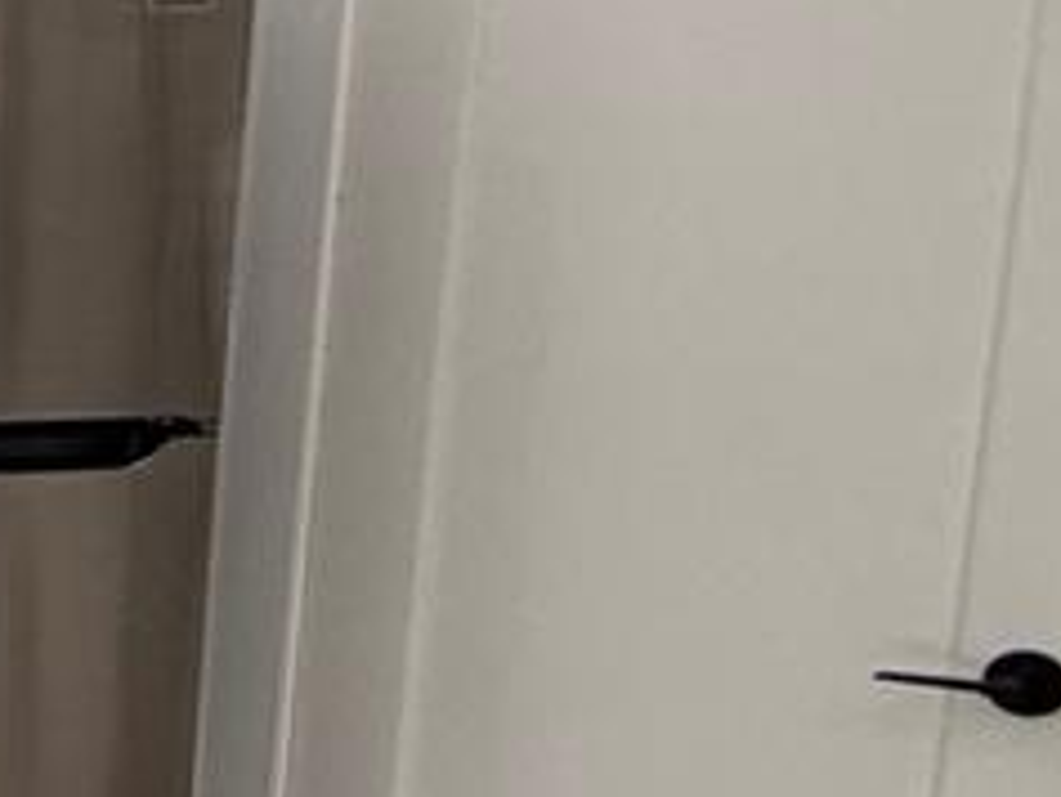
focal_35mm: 85
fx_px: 2607
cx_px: -1424
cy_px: 434
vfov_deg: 17.4
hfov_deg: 15.0
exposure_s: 1/120
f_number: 2.2
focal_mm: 2.22
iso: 100
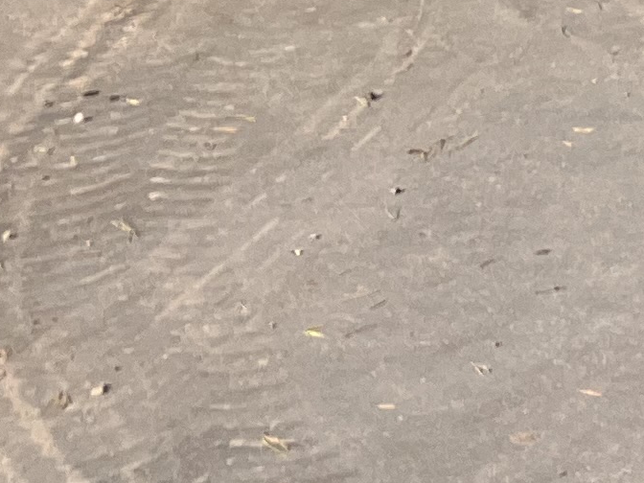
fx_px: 3125
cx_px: 1537
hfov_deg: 10.2
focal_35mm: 168
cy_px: -850
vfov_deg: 7.9
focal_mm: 3.99
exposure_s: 1/1333
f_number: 1.8
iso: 32
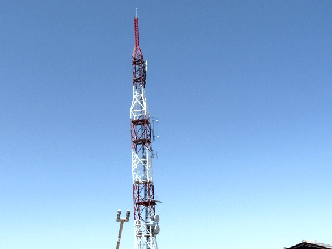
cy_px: 127
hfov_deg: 38.8
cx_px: 144
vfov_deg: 29.7
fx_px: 470
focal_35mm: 49
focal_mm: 6.1
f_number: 5
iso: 100
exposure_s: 1/640
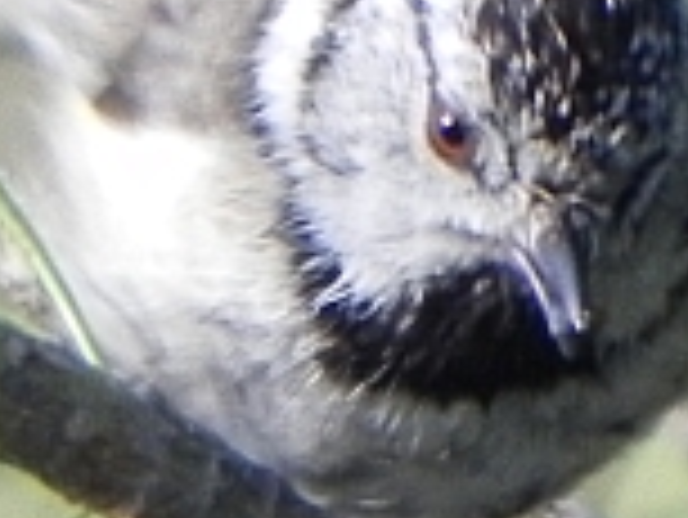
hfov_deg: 0.4
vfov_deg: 0.3
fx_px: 90165
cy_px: 171
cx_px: 773
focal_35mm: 4533
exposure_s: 1/60
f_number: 5
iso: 271
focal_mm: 120
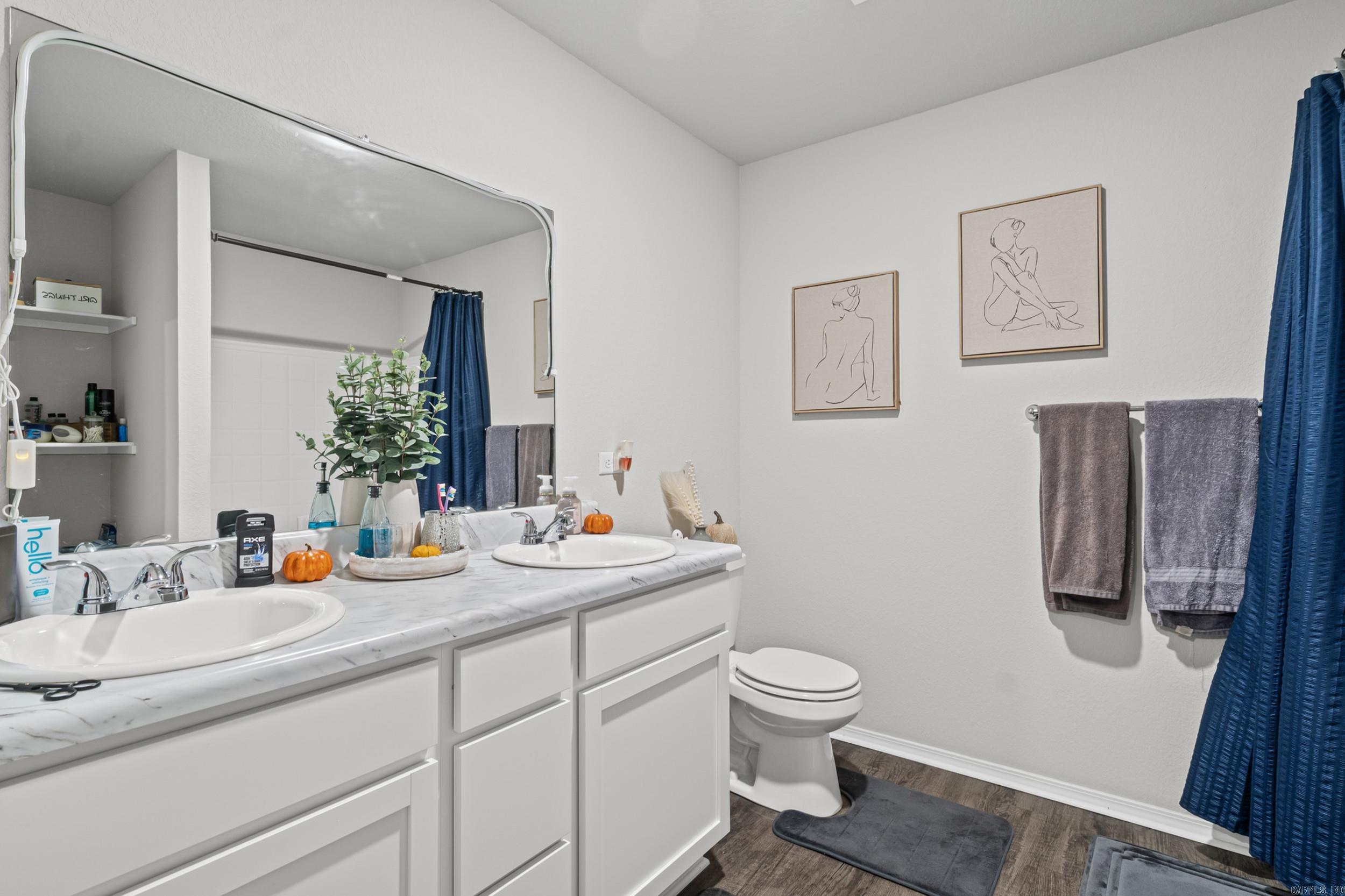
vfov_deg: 72.0
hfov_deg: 95.0
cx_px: 672
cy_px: 448
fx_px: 616
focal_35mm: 16
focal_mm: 11
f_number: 9
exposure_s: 2
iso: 250
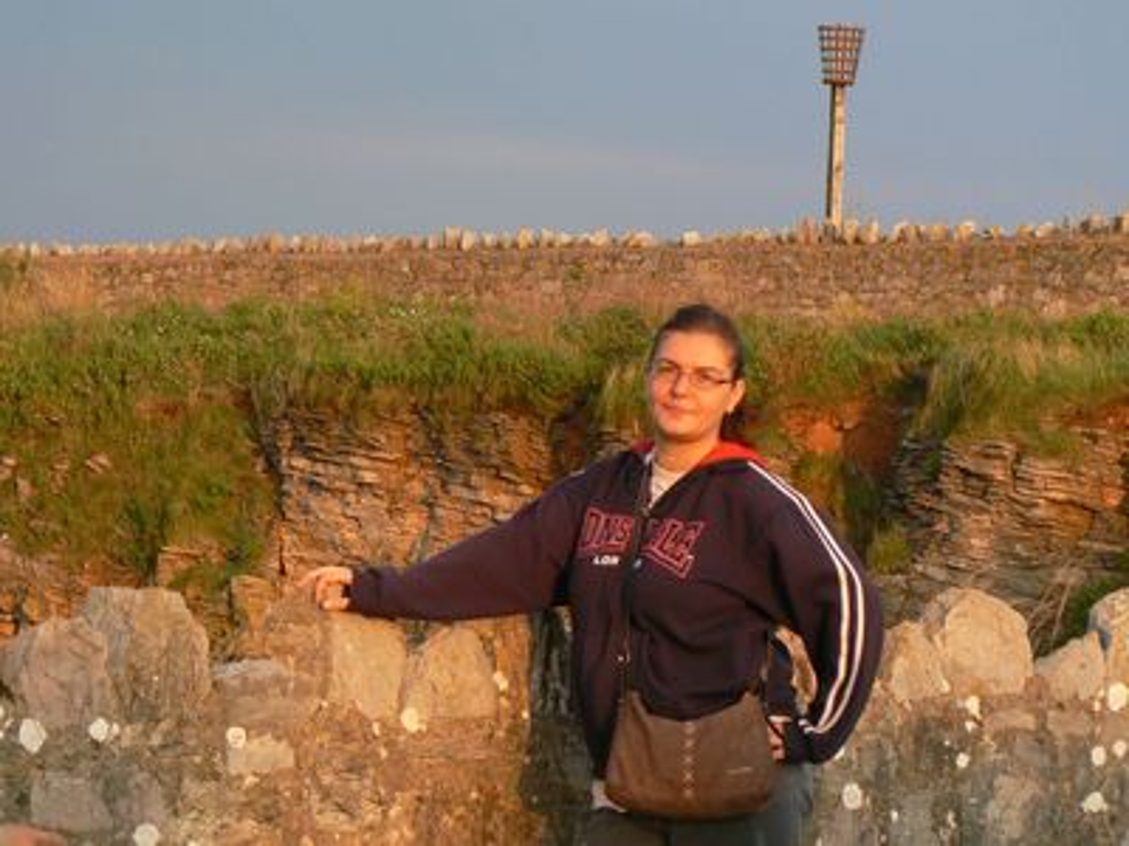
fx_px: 4240
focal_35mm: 130
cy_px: 423
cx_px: 564
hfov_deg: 15.2
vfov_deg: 11.4
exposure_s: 1/60
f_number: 4
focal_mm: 21.6
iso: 80
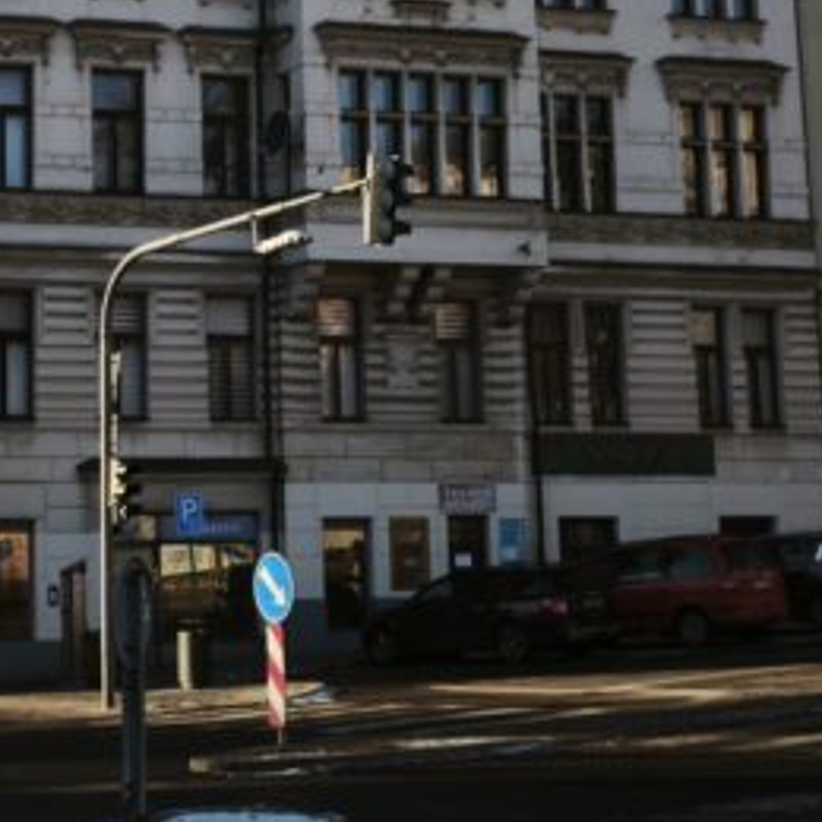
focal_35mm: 90
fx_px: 2418
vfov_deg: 19.0
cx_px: 13
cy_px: 101
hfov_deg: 18.8
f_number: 1.7
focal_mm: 5.35
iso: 80
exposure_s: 1/1556
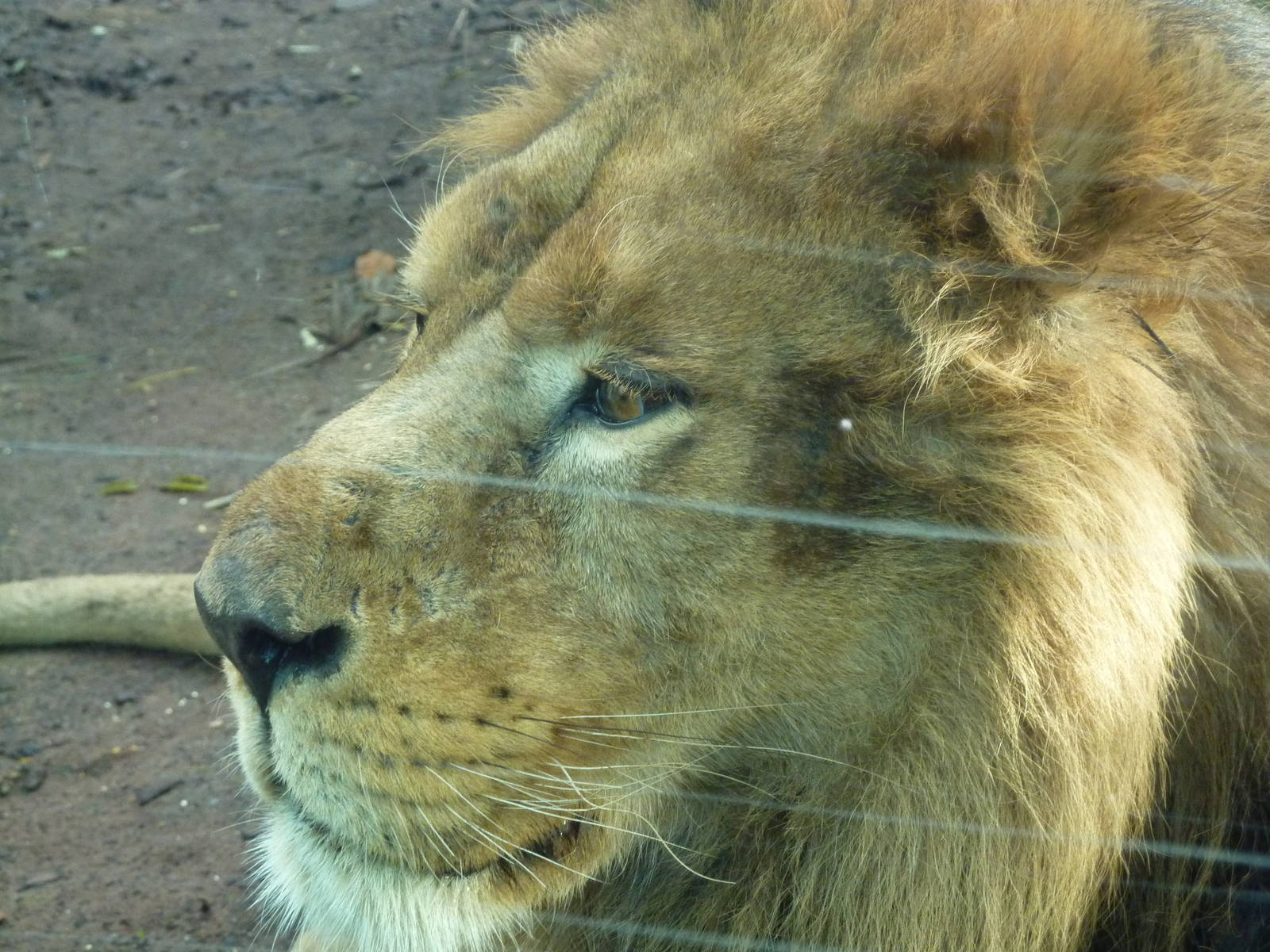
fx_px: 4366
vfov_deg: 12.5
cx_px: 635
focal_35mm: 119
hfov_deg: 16.6
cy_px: 476
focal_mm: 19.5
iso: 400
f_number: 4.4
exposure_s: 1/50
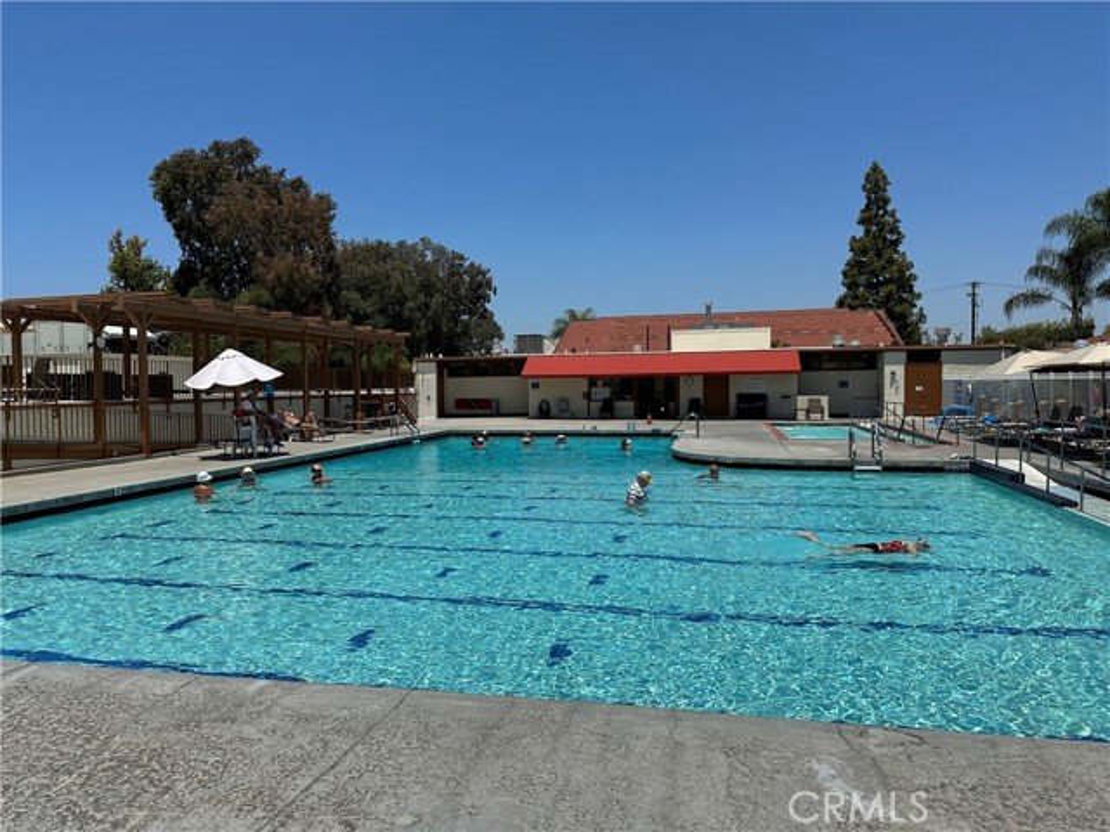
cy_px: 416
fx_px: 770
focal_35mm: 24
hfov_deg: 71.6
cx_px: 555
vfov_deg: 56.8
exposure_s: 1/10753
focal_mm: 6.86
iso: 80
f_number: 1.78
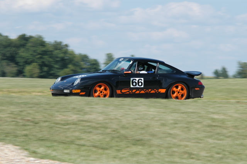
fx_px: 1388
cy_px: 82
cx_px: 124
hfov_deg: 10.2
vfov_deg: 6.8
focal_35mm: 202
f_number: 11
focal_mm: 135
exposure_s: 1/320
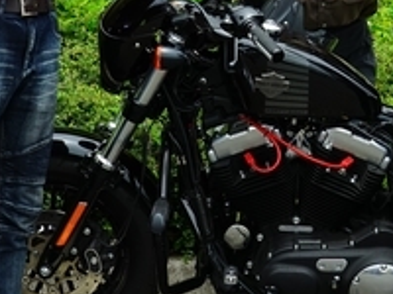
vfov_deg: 15.3
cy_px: 55
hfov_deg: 20.3
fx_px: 1090
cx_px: 285
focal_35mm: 96
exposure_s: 1/90
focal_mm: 25
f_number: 8
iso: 100
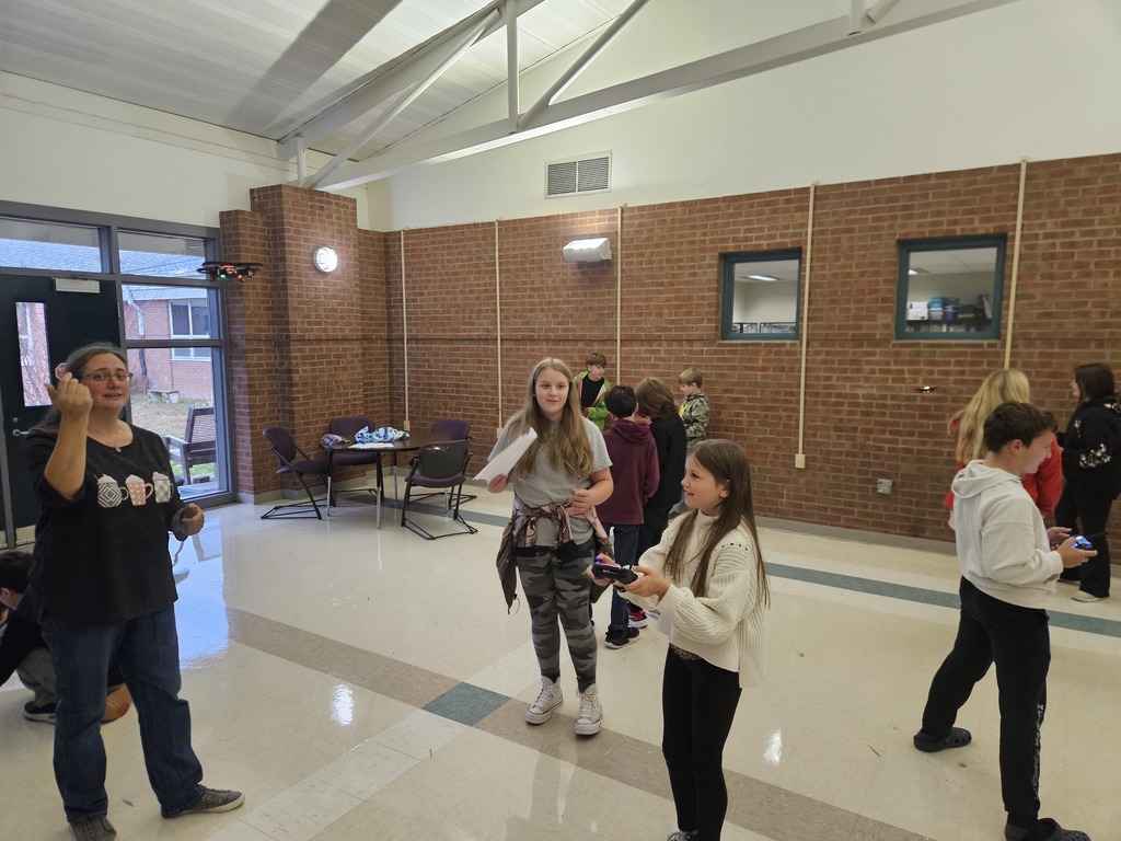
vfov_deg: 58.9
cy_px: 420
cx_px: 560
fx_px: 745
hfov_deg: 73.9
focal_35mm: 23
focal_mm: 5.4
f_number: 1.8
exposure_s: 1/120
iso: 400
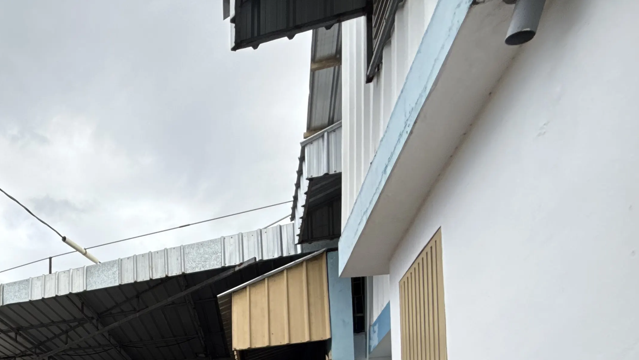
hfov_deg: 55.8
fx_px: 491
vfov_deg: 32.0
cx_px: 47
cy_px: 451
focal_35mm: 29
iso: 64
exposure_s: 1/613
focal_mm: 2.22
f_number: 2.2
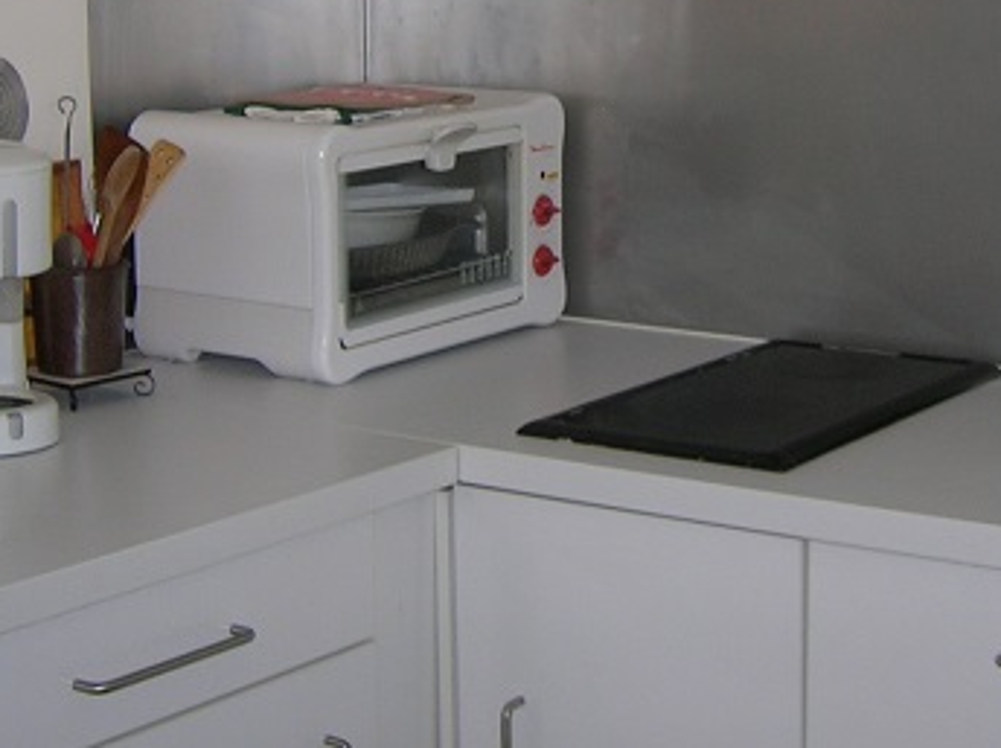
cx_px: 710
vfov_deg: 18.2
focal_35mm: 79
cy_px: 38
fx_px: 2281
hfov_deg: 24.6
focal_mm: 5.7
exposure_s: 1/60.1
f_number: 2.9
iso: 50
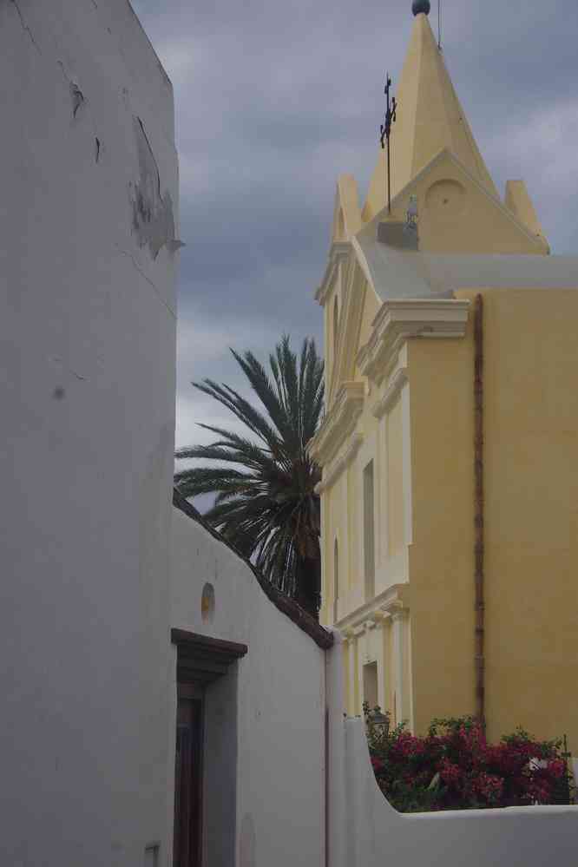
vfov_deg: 28.1
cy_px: 434
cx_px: 289
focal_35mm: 72
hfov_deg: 18.9
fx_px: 1734
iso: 200
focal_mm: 47.5
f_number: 11
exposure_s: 1/125
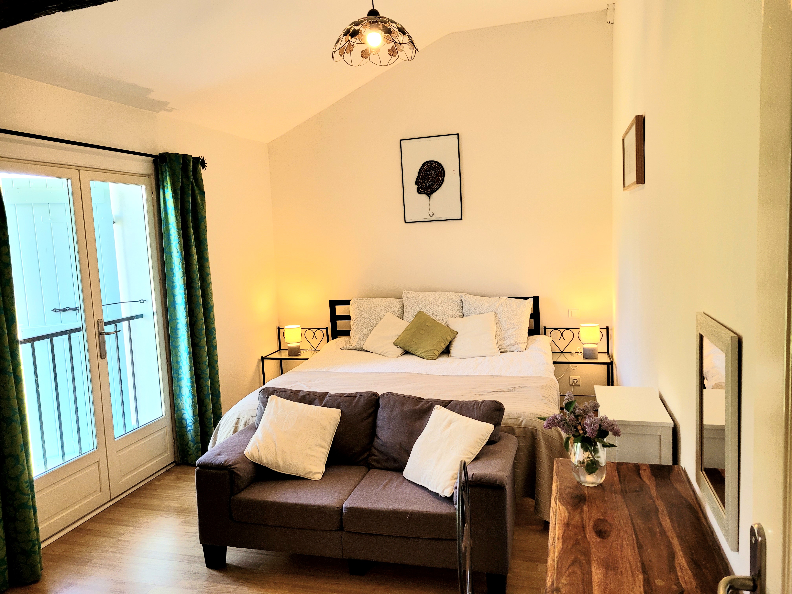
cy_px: 297
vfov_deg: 53.1
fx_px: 595
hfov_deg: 67.3
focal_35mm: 26
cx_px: 396
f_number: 1.8
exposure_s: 1/100
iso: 200
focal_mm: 5.4
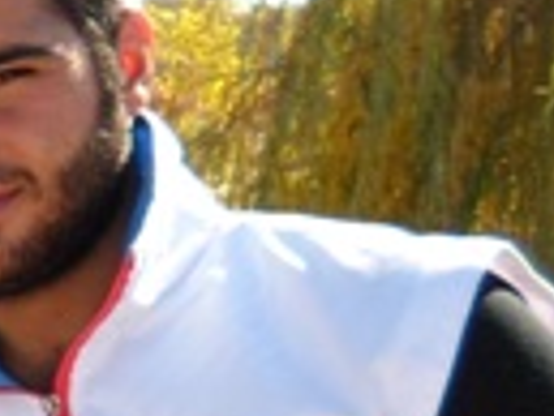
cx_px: -730
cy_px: 618
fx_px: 1986
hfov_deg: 12.7
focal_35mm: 124
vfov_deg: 11.5
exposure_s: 1/500
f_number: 2.5
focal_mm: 4.5
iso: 80
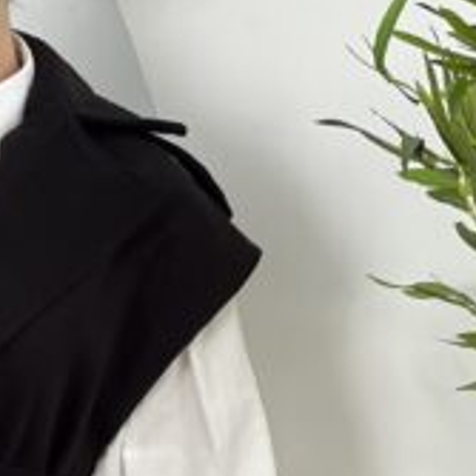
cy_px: 433
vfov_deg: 7.1
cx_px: -20
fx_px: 3812
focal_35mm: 245
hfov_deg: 7.1
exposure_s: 1/100
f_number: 2.8
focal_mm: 9
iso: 32
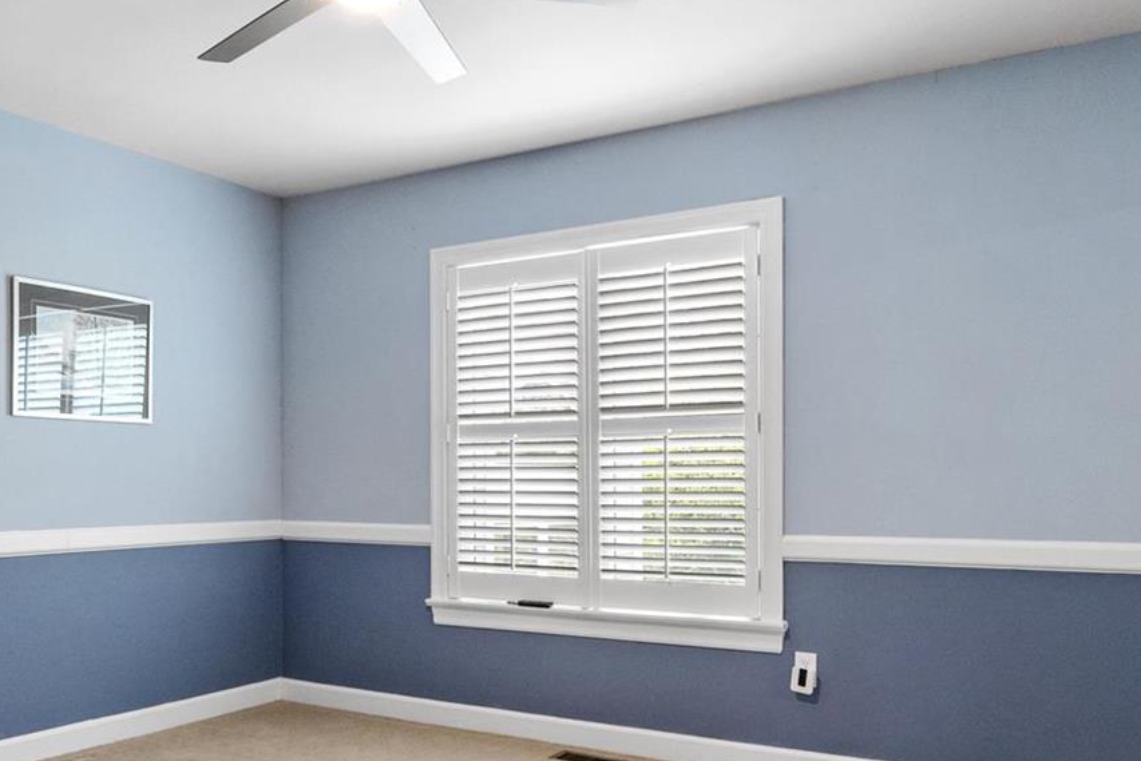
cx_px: 520
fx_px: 951
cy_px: 483
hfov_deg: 61.8
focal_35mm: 30
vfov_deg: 43.2
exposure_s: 1/15
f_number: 8
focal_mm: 8
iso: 400
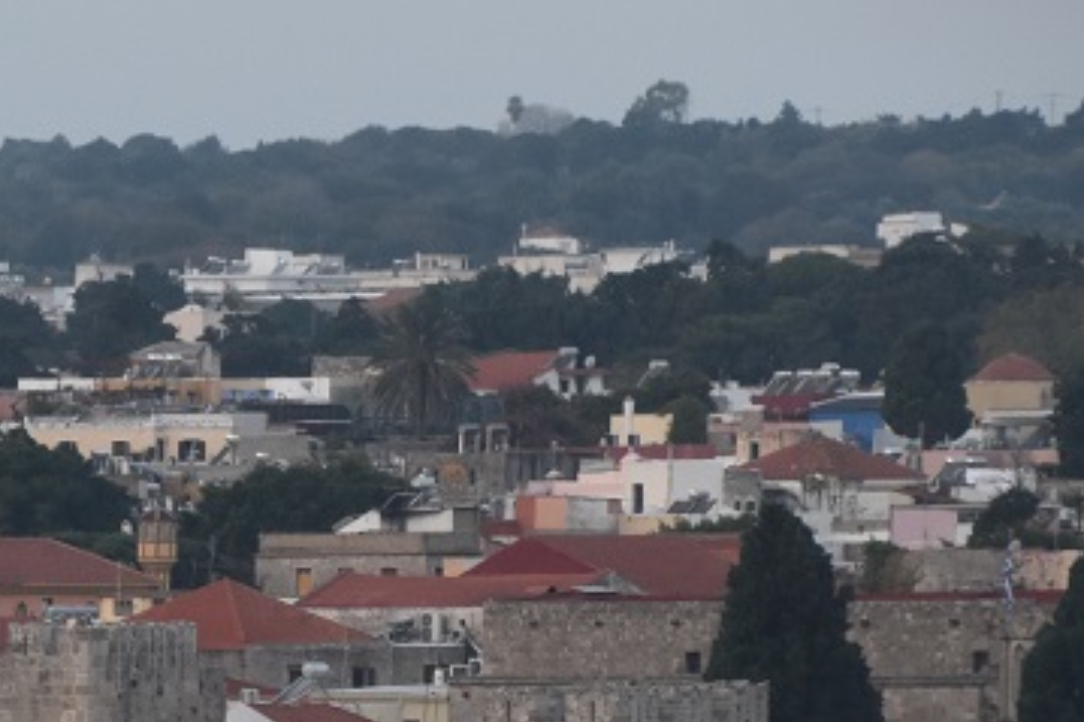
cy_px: 979
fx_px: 14145
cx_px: -208
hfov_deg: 4.4
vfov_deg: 2.9
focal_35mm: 470
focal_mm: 110
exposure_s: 1/160
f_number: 6
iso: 800
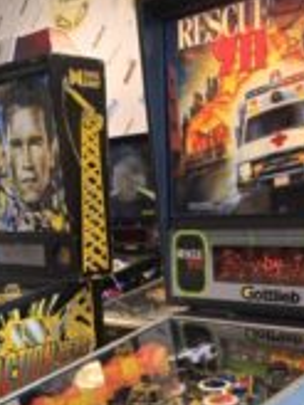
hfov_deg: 26.0
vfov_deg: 32.0
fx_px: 656
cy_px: 395
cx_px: 116
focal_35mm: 56
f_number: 1.7
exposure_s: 1/100
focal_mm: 6.3
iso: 320
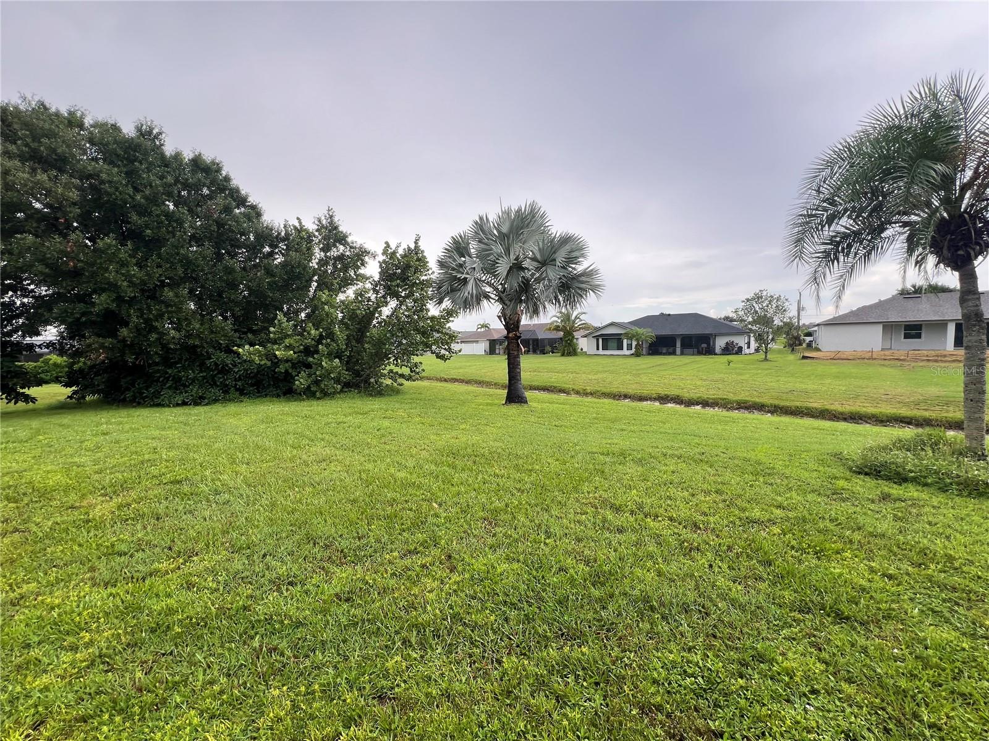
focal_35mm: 13
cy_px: 370
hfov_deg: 106.2
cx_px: 494
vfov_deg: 89.9
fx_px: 371
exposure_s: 1/220
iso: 32
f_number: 1.8
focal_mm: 1.57
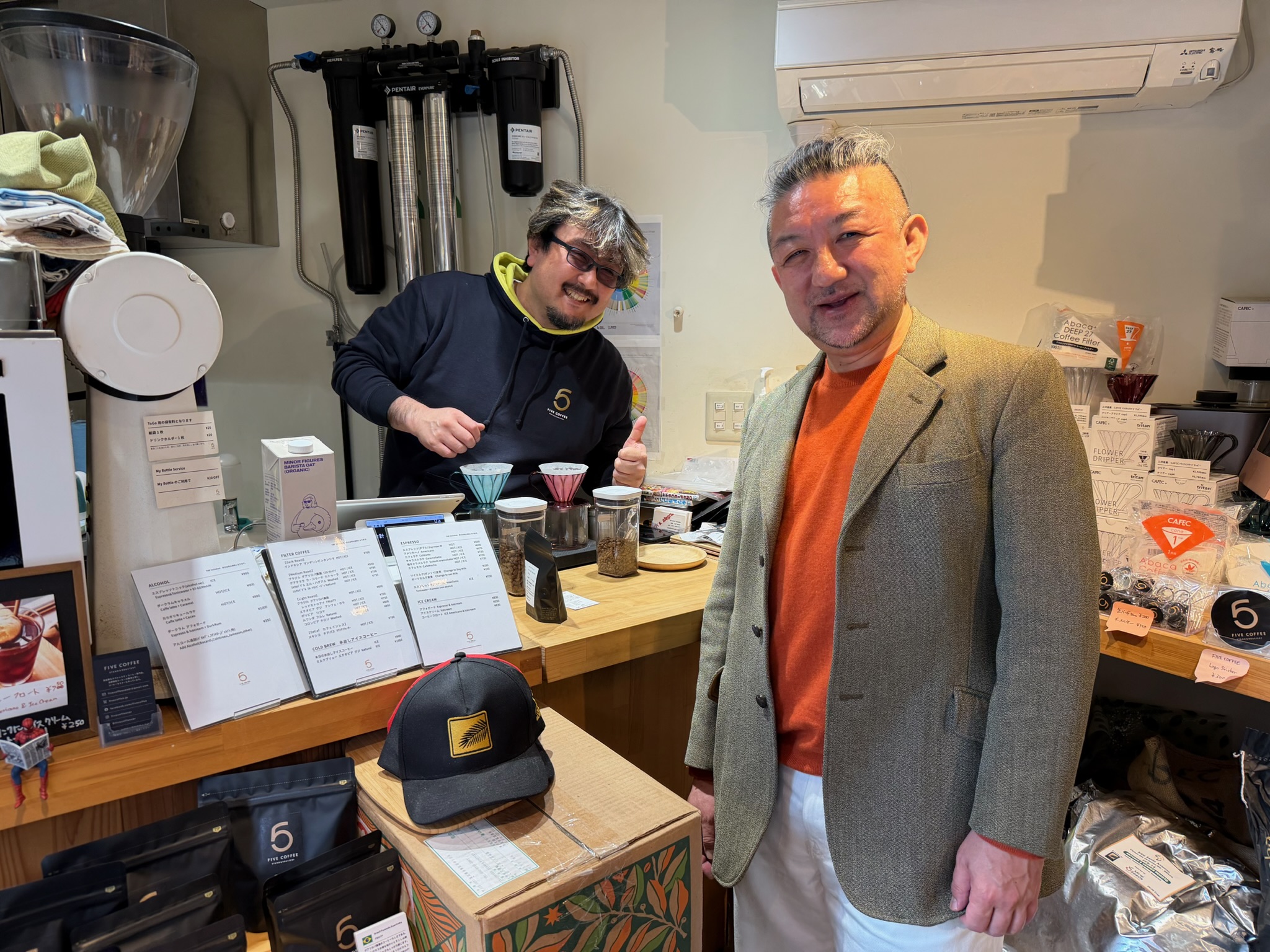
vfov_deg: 56.8
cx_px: 635
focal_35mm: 24
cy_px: 476
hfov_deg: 71.6
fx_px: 881
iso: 125
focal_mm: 6.76
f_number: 1.78
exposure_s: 1/100
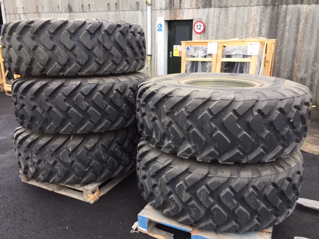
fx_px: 267
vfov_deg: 48.2
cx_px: 160
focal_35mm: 29
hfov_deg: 61.7
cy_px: 120
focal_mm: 4.15
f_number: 2.2
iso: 32
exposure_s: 1/50
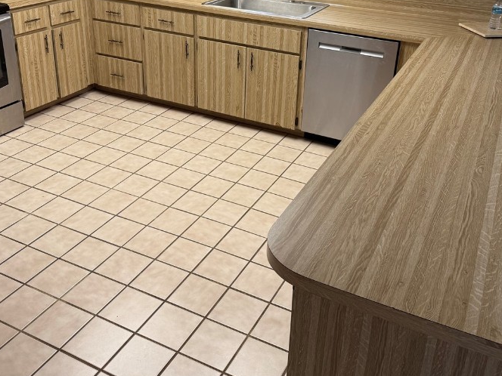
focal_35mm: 37
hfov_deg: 50.1
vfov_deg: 37.8
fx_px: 537
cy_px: 100
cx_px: 262
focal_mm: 6.76
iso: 100
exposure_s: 1/122
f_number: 1.78
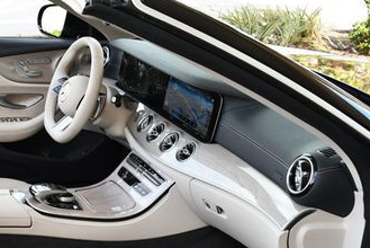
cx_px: 34
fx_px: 720
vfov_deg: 19.1
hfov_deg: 27.7
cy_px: 229
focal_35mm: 70
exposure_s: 1/250
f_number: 5
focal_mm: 18
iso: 400
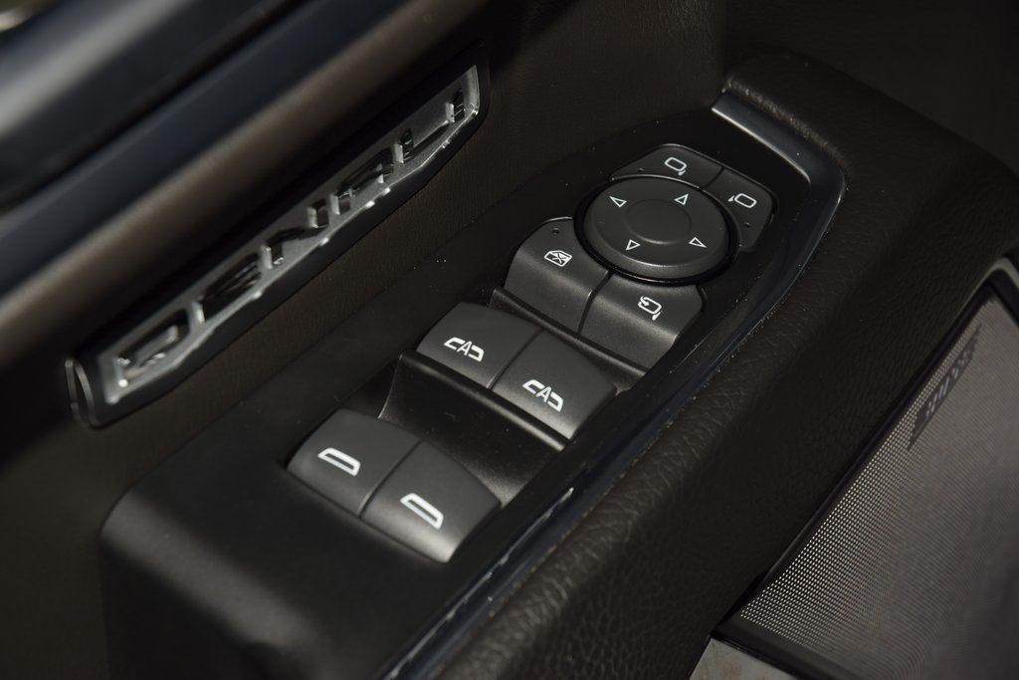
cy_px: 340
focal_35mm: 105
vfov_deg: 13.0
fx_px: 2972
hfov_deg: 19.5
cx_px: 510
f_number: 8
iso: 100
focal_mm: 70
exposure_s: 1/125
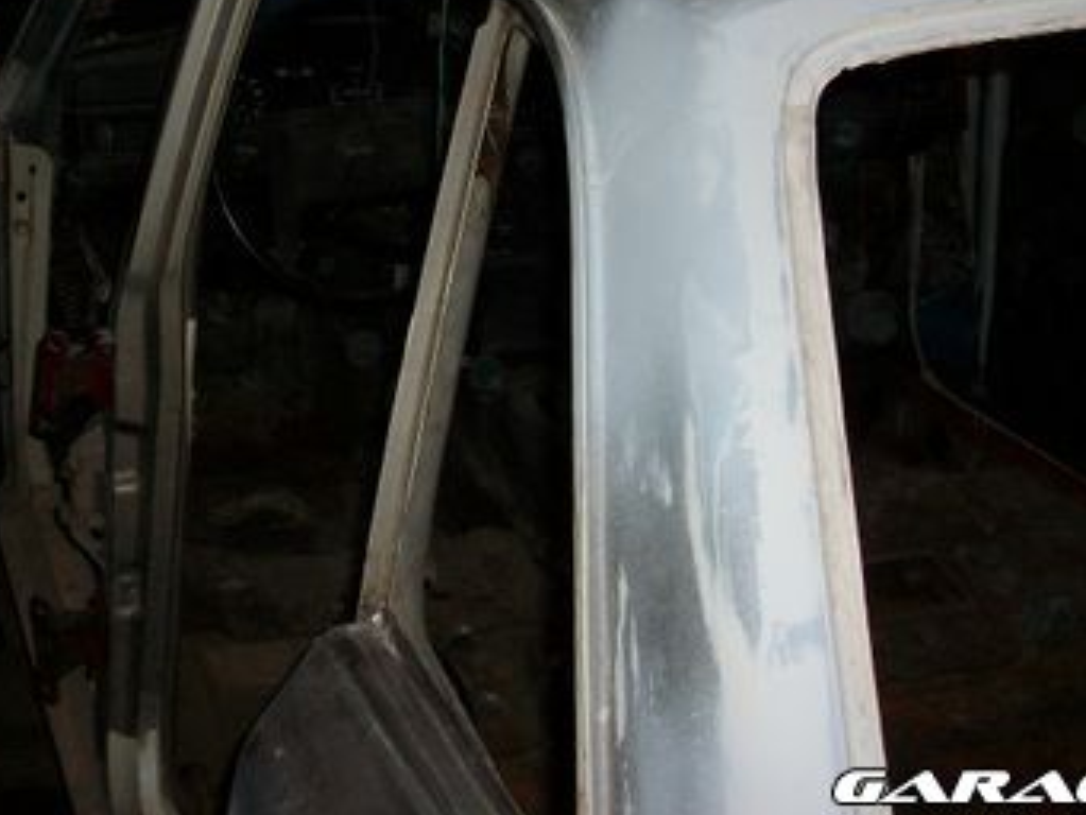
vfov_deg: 23.7
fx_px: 1883
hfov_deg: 31.9
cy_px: 54
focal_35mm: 60
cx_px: 360
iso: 125
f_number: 2.9
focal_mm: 5.7
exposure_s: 1/40
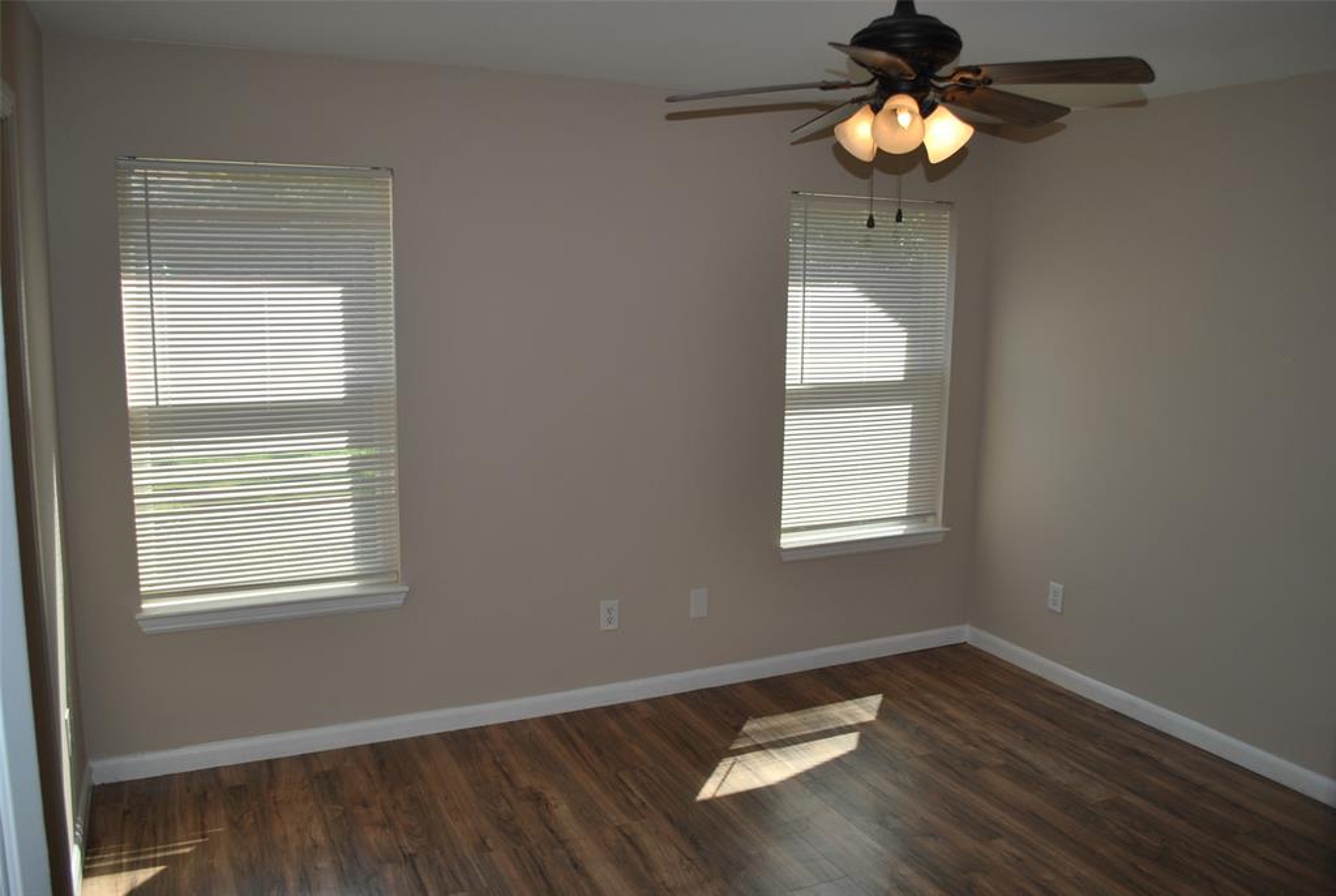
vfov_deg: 48.1
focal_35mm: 27
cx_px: 668
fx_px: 1004
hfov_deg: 67.3
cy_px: 448
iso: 100
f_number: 3.5
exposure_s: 1/200
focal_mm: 18
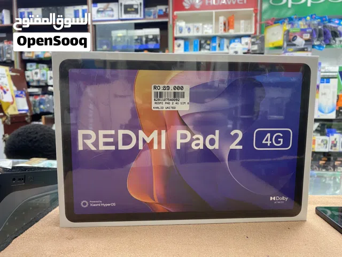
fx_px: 257
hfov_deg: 67.3
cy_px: 128
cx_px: 171
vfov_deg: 53.1
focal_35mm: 26
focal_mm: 4.25
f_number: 1.8
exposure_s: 1/50
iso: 80
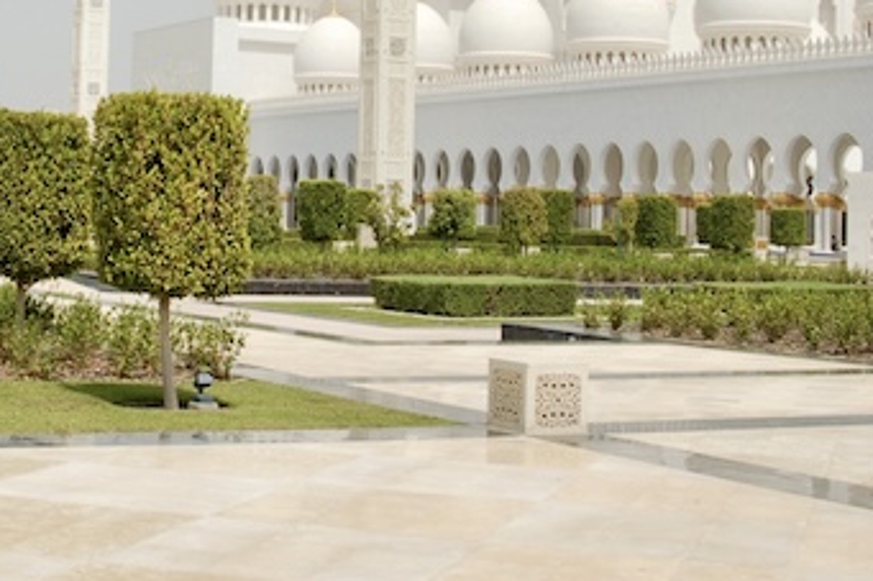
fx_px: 1794
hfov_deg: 26.9
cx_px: 182
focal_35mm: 74
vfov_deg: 18.1
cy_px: 72
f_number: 10
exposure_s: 1/400
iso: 200
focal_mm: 28
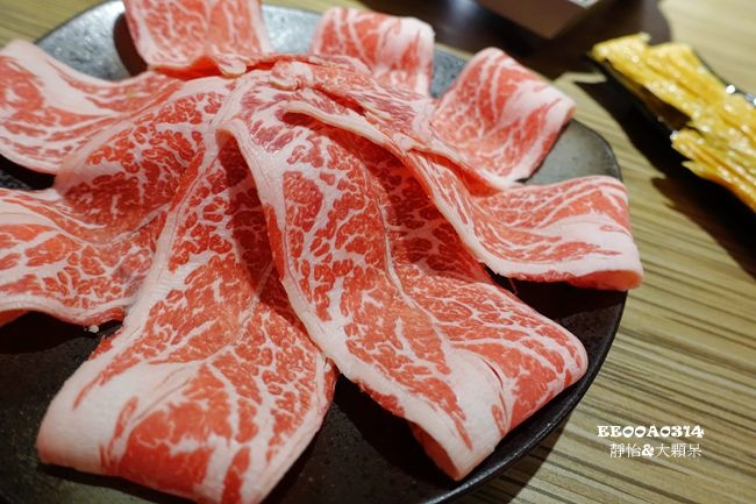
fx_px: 504
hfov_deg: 73.8
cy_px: 252
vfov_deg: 53.1
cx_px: 378
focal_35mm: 24
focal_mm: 8.8
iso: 640
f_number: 2.5
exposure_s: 1/25
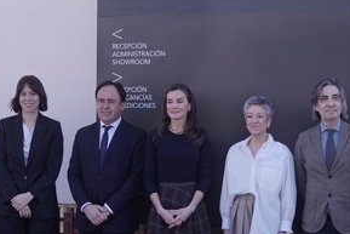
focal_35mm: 93
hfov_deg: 21.7
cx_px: 259
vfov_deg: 14.7
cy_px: 149
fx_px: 905
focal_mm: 28
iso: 250
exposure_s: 1/400
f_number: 5.6
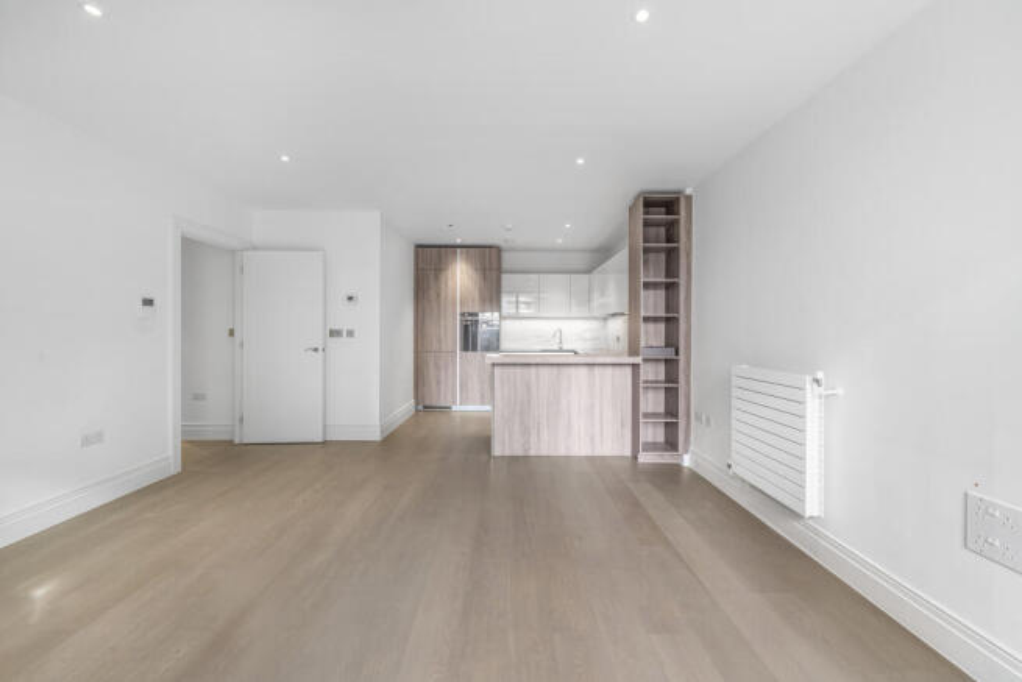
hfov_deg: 108.3
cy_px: 341
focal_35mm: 13
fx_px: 369
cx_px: 511
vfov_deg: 85.5
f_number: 8
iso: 250
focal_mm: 13
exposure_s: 1/6
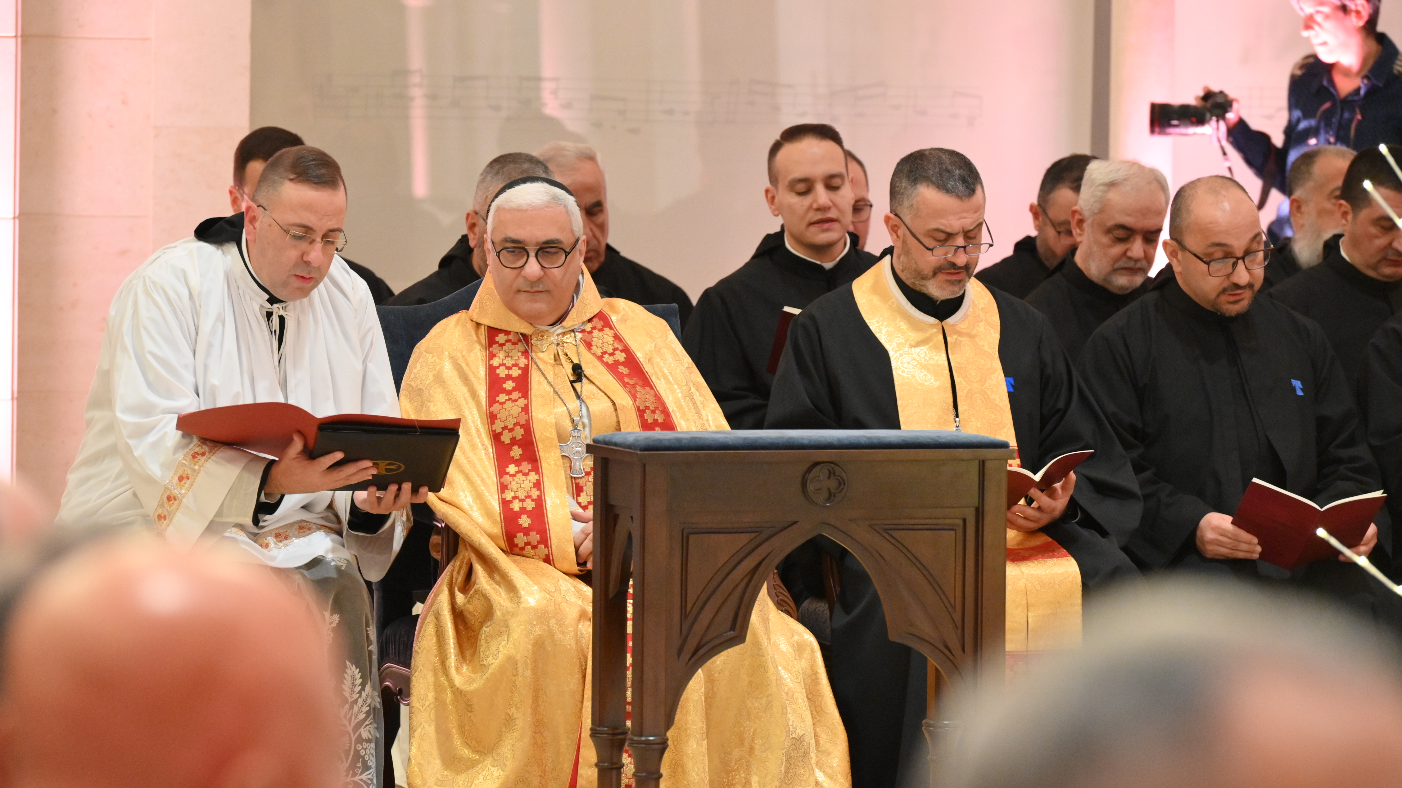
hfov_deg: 10.3
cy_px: 372
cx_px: 701
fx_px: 7807
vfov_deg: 5.8
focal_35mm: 210
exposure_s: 1/125
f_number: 5.6
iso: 5000
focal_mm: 200
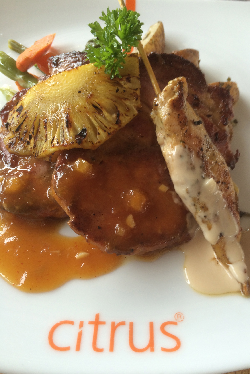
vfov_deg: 58.7
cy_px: 188
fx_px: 333
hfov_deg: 41.0
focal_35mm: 32
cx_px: 142
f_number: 2.2
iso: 50
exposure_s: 1/60
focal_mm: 4.12
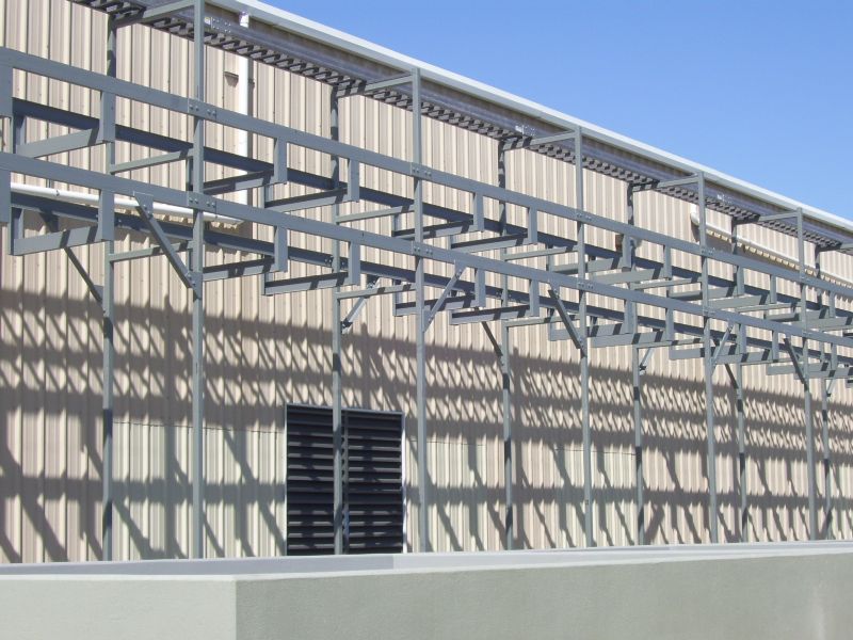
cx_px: 426
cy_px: 320
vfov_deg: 21.0
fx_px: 1725
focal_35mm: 70
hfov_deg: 27.8
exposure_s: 1/400
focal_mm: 11.6
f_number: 6.7
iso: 80
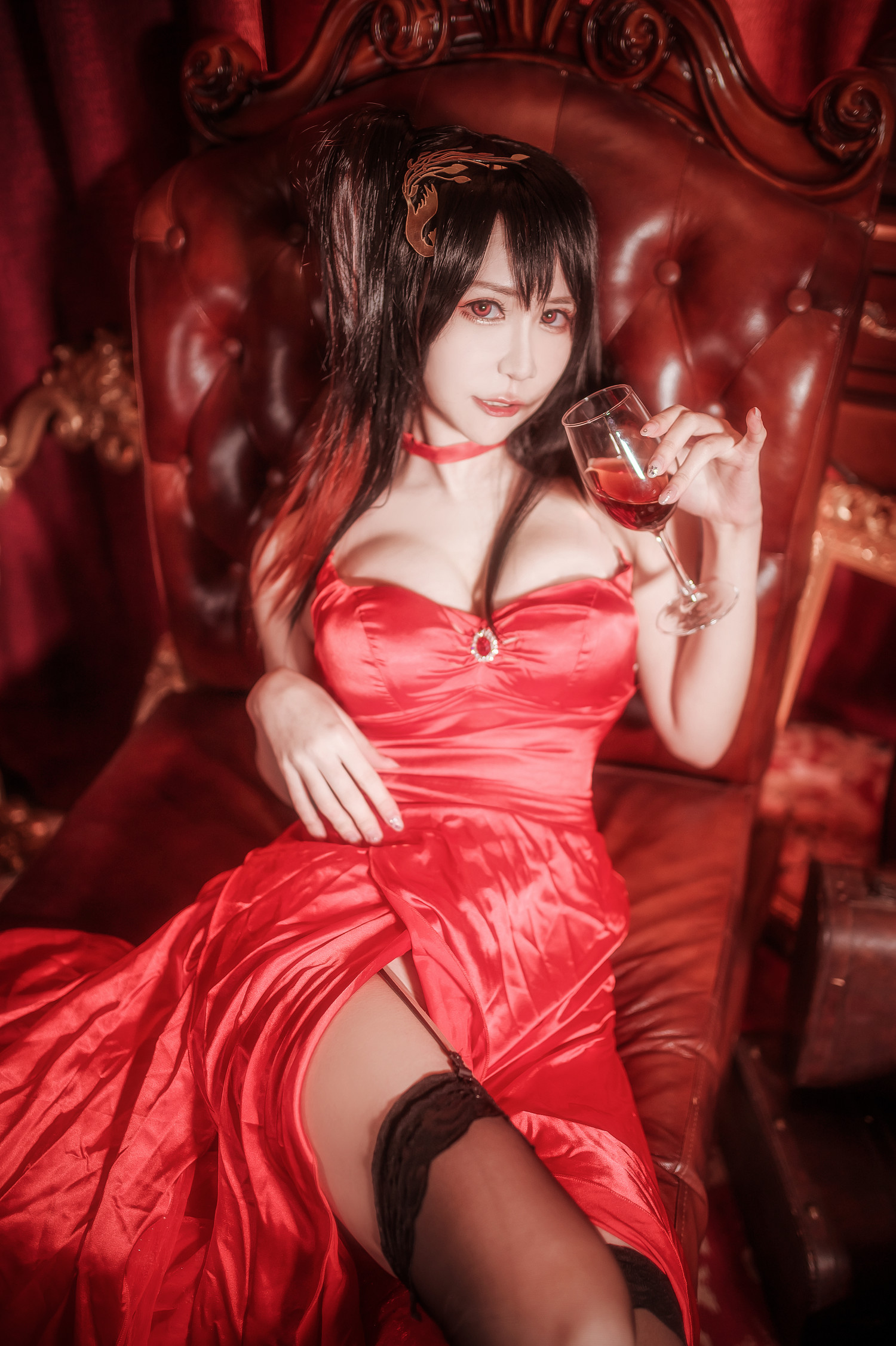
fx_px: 1308
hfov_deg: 37.8
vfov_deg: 54.5
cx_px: 448
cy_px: 673
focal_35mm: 35
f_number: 1.4
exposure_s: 1/400
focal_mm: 35
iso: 100
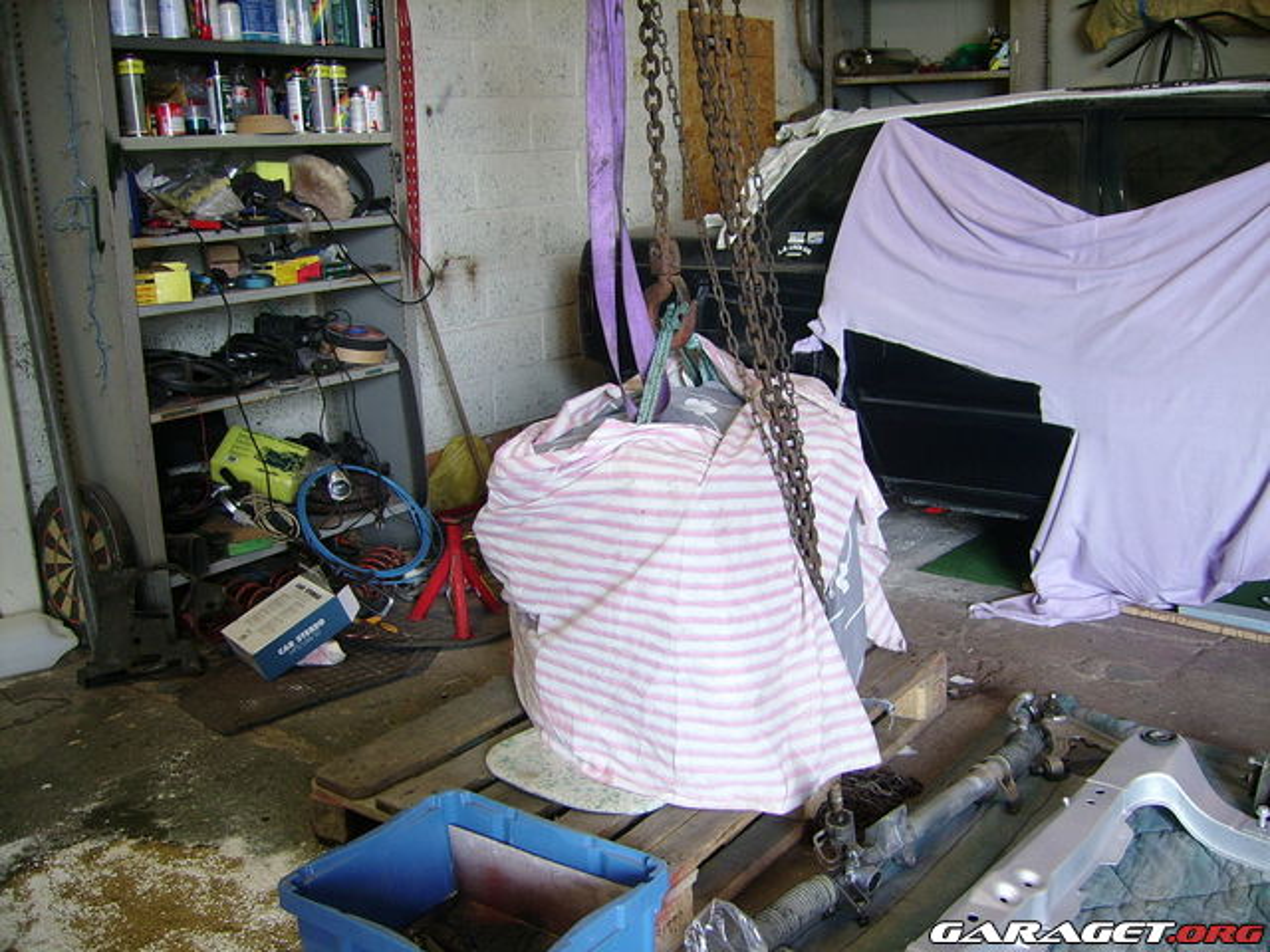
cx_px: 635
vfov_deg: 40.7
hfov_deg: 52.6
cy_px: 476
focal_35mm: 35
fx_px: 1284
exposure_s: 1/11
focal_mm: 5.95
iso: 100
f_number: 2.8
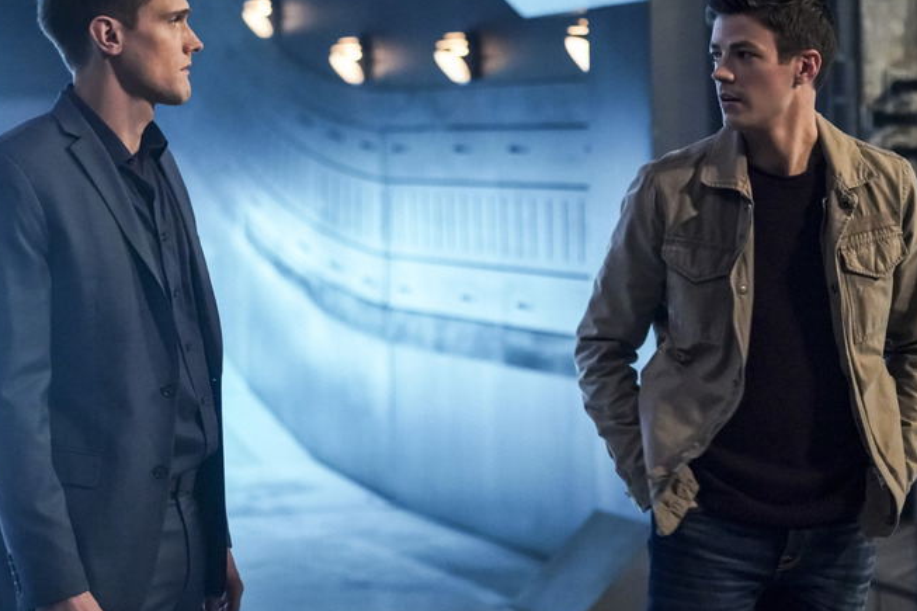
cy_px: 282
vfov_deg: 10.6
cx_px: 461
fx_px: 3285
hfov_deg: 15.9
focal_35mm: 129
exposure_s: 1/60
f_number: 4
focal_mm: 108
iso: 10000
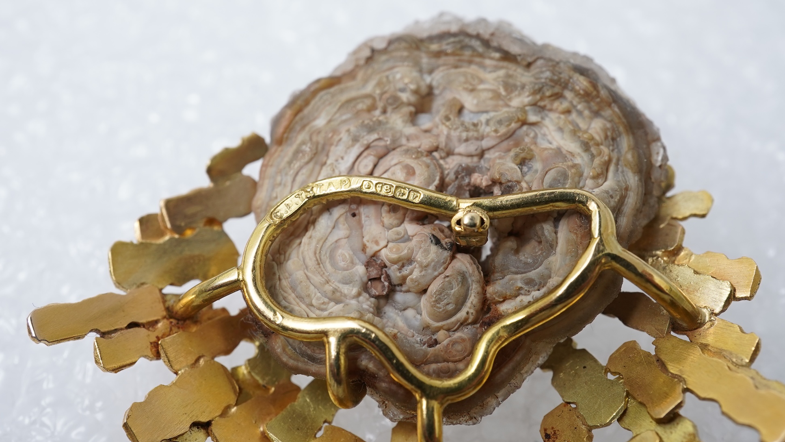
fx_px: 999
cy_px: 185
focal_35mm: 48
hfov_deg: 42.9
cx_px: 392
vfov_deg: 24.9
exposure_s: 1/125
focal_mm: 30
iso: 400
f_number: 18
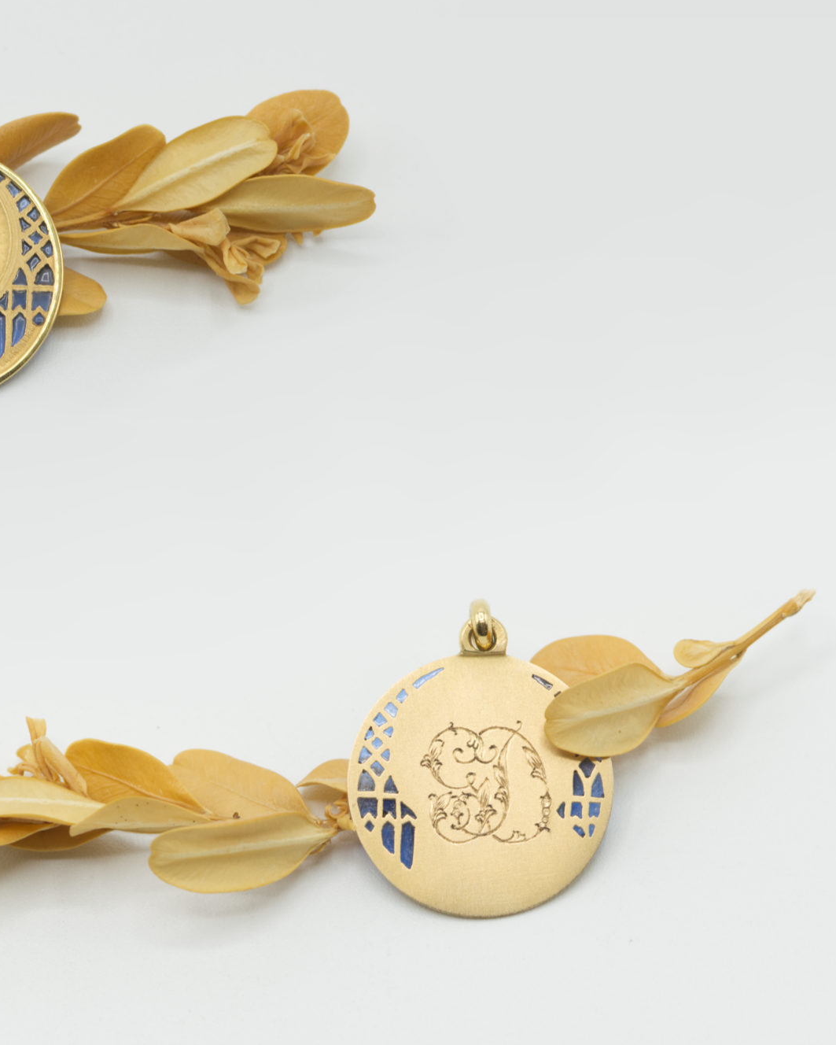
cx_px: 137
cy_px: 521
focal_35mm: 223
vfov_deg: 8.7
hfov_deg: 6.9
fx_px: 6886
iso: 100
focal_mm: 105
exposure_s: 1/125
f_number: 10
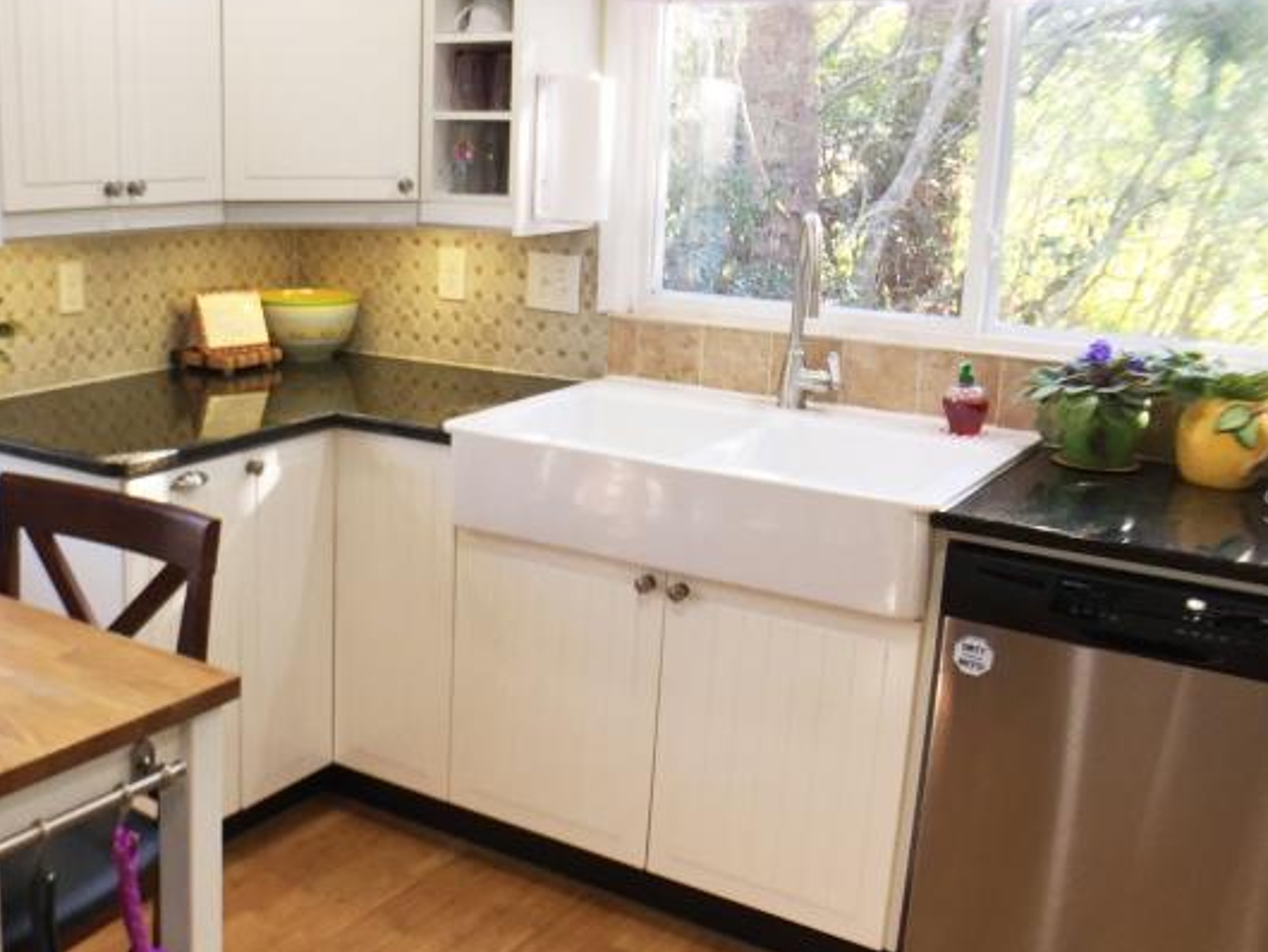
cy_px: 505
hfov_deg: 33.4
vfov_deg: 26.1
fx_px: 2052
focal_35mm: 56
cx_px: 263
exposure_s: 1/60
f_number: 2.2
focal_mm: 4.15
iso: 40
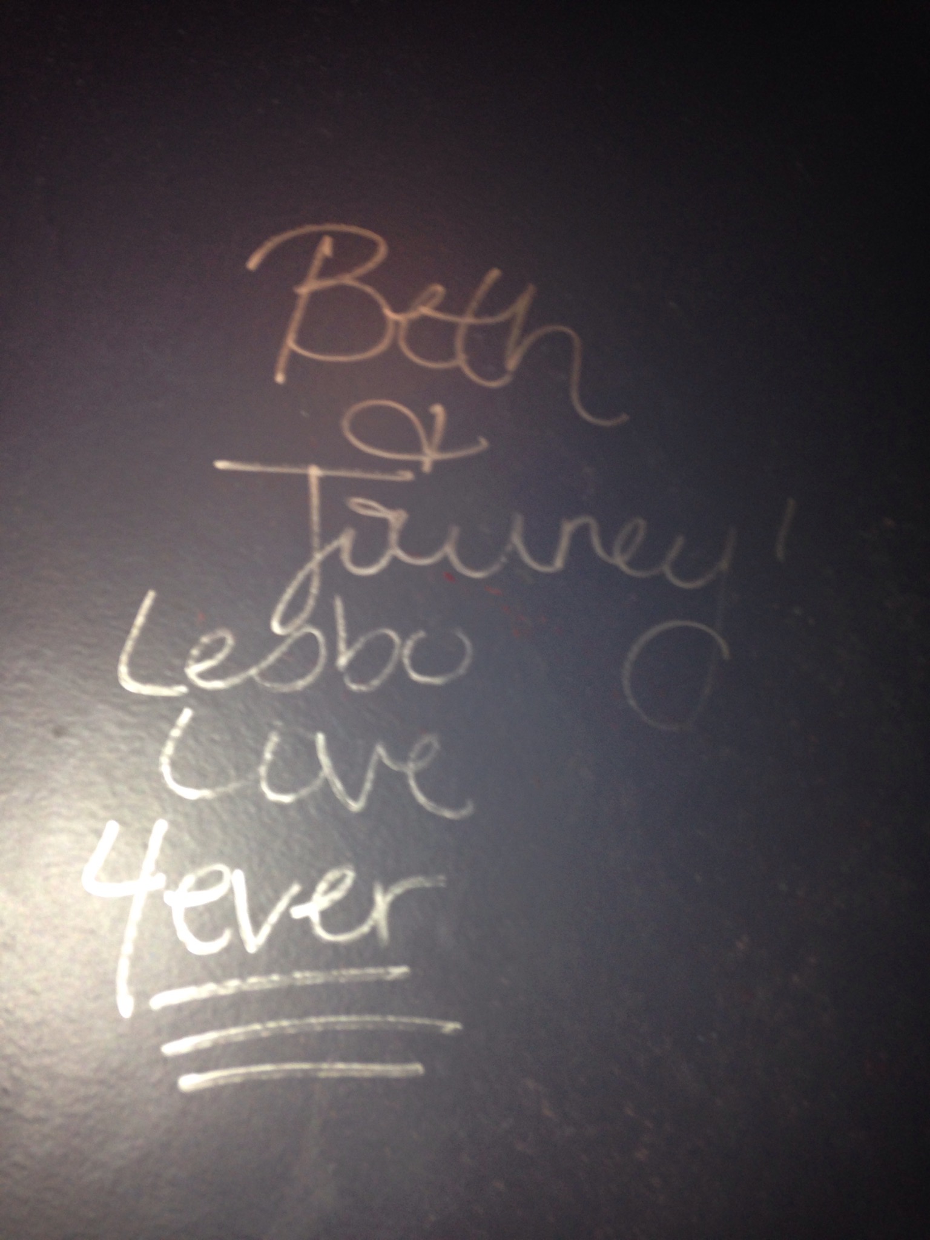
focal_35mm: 33
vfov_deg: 55.4
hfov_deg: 42.9
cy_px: 620
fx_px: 1182
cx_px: 465
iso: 80
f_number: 2.4
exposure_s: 1/16
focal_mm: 4.12
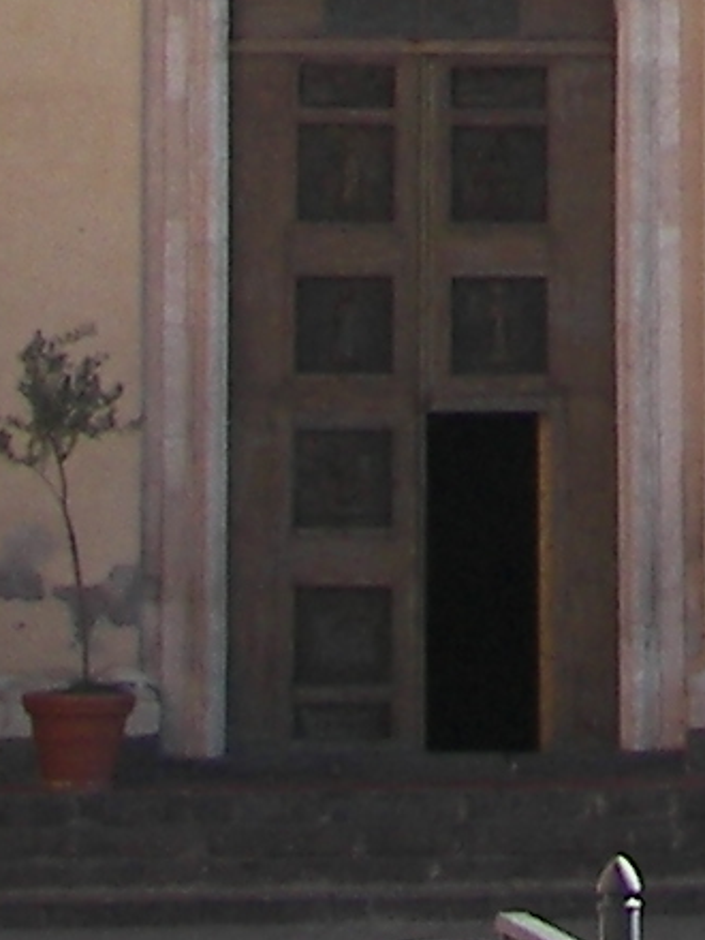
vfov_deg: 8.8
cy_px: -940
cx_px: 1237
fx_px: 5757
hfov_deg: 6.8
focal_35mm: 212
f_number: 2.8
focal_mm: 6
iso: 50
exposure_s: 1/640
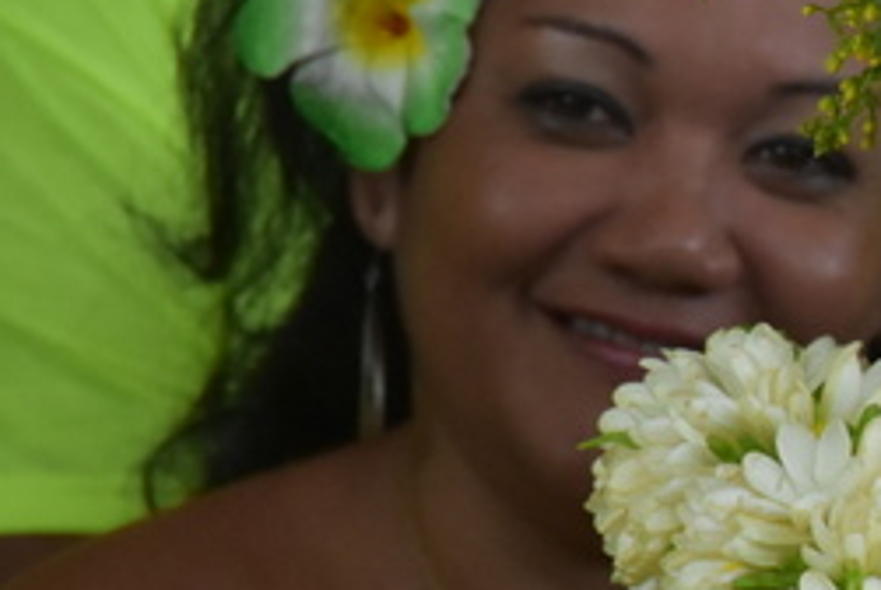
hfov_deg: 3.1
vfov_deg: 2.1
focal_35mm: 668
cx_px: 1390
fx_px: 16366
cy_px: 267
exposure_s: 1/800
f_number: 7.1
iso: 3200
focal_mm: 140
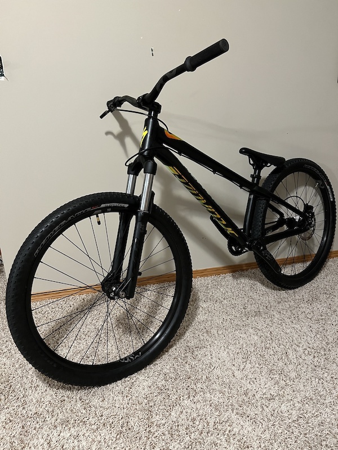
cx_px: 169
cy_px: 225
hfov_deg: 53.1
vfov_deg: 67.3
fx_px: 338
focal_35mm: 26
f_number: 1.5
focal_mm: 5.7
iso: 400
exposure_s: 1/40
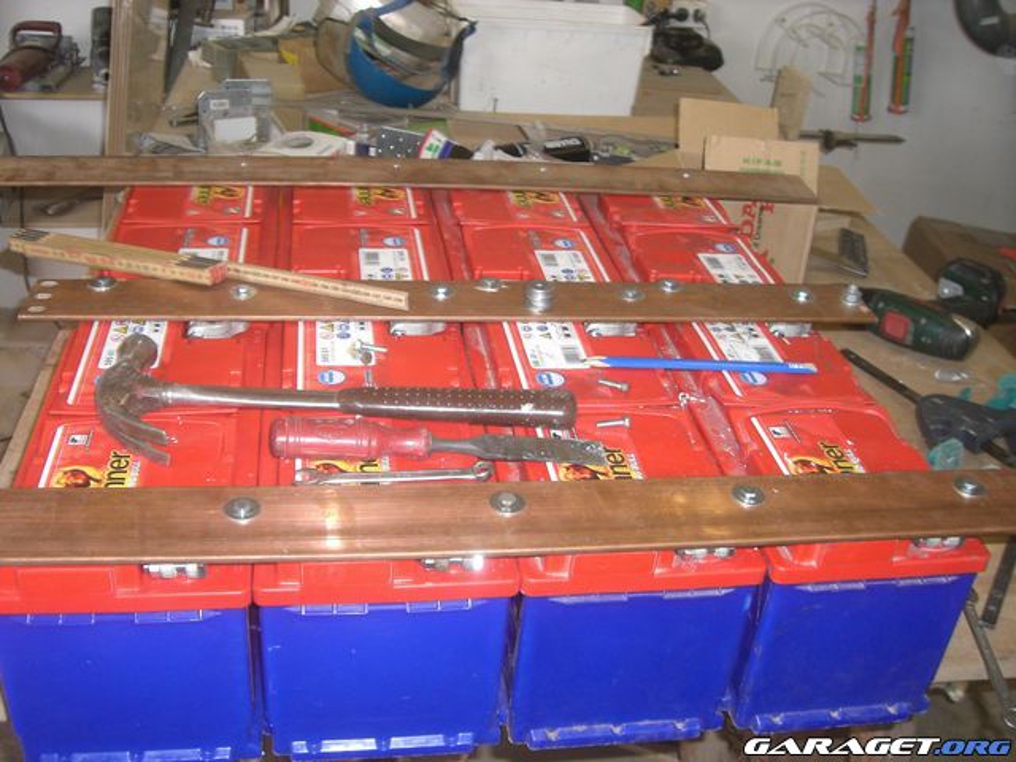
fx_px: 1115
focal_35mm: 38
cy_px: 381
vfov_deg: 37.7
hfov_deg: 49.0
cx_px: 508
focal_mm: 6.2
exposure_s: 1/60
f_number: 2.7
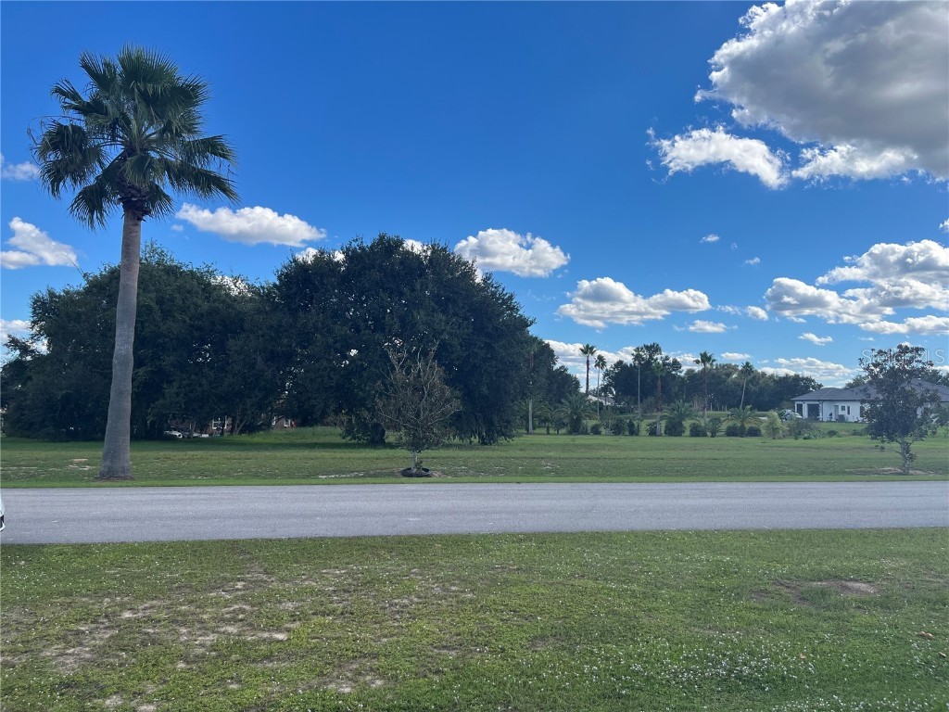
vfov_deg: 53.1
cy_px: 356
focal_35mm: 26
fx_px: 713
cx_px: 474
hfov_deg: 67.3
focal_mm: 5.1
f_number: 1.6
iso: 50
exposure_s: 1/2967
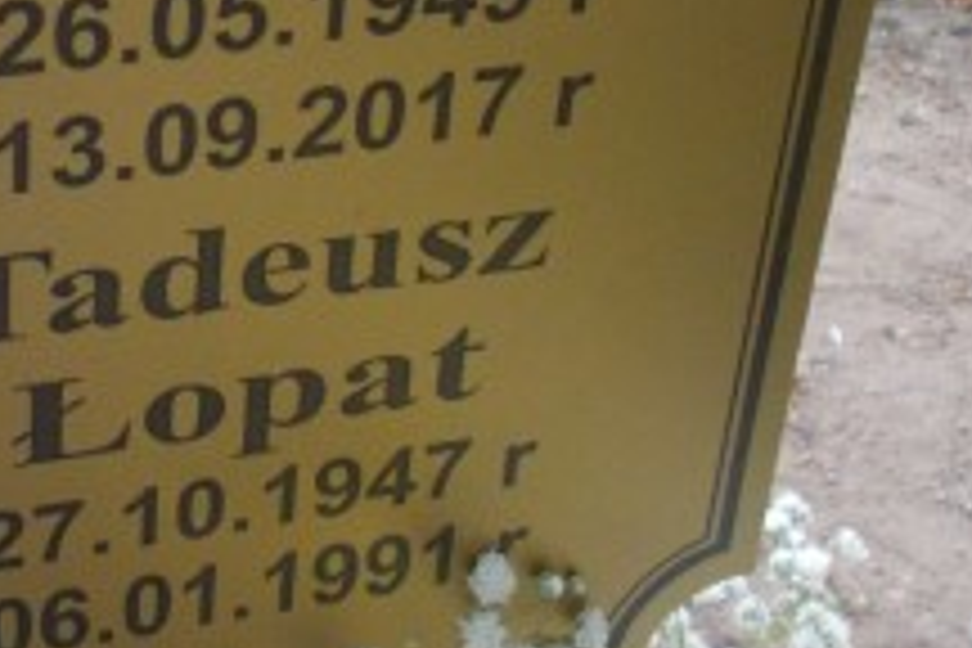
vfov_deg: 16.6
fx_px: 2160
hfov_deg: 24.7
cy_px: -36
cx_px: 108
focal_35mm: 80
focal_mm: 4.6
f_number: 3.2
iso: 320
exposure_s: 1/250
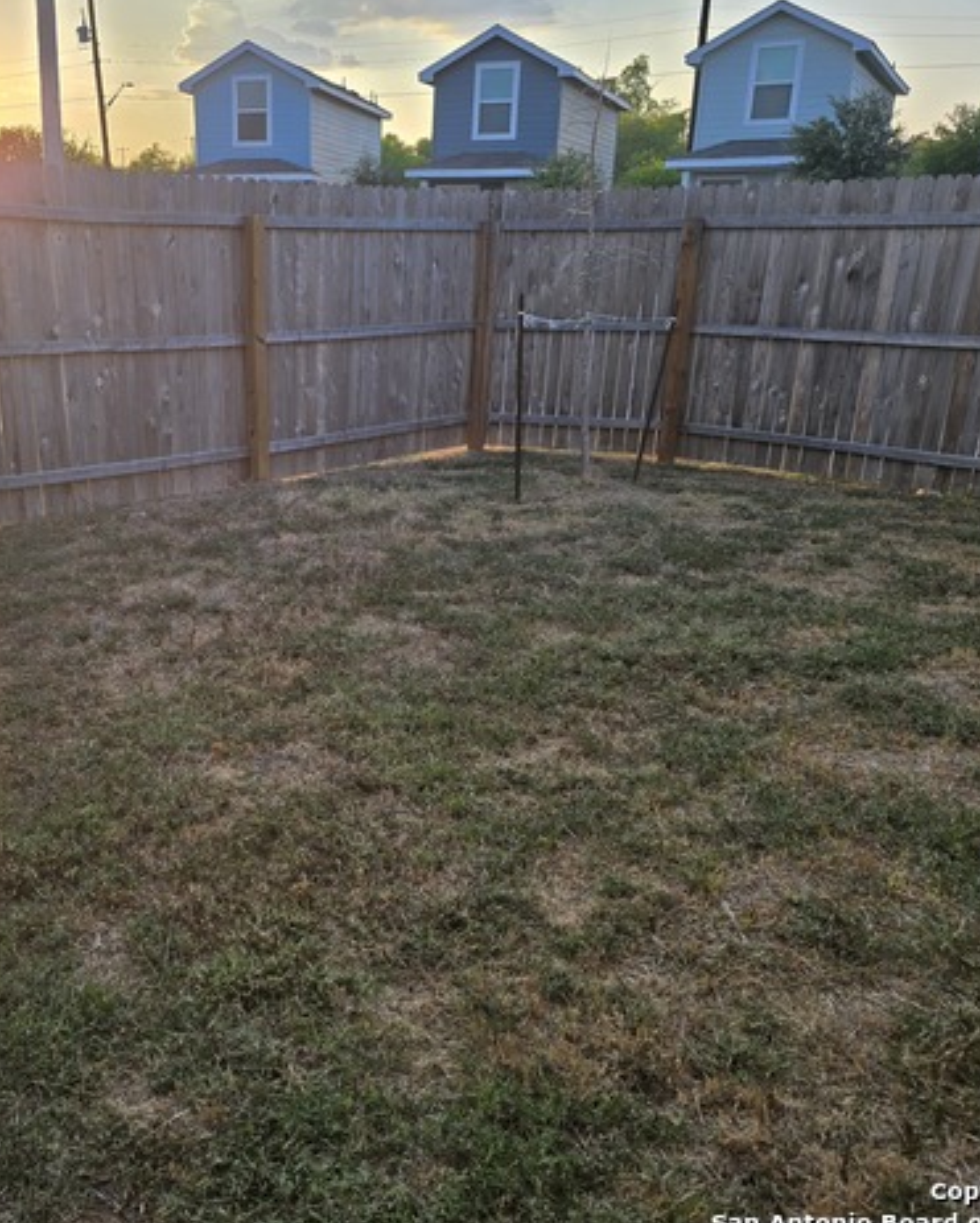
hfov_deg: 46.1
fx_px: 1123
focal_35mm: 31
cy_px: 605
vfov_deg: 57.1
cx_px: 296
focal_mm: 6.3
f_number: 1.7
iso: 12
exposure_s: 1/243
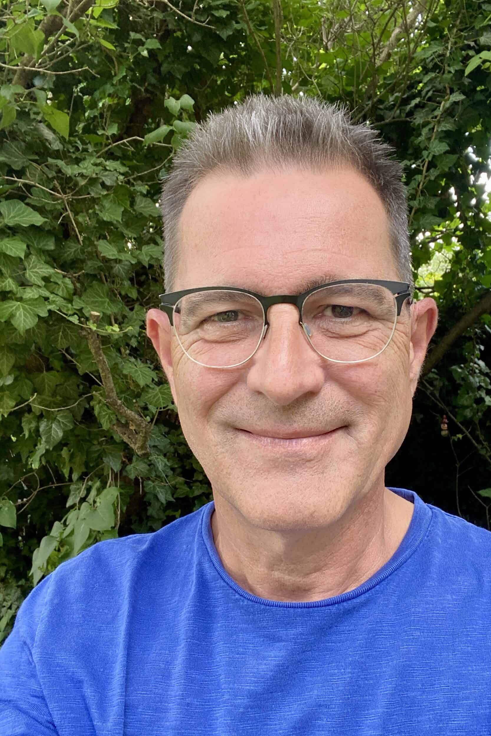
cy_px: 368
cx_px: 278
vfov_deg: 58.7
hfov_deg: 41.0
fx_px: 655
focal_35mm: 32
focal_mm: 2.71
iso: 64
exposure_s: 1/122
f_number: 2.2
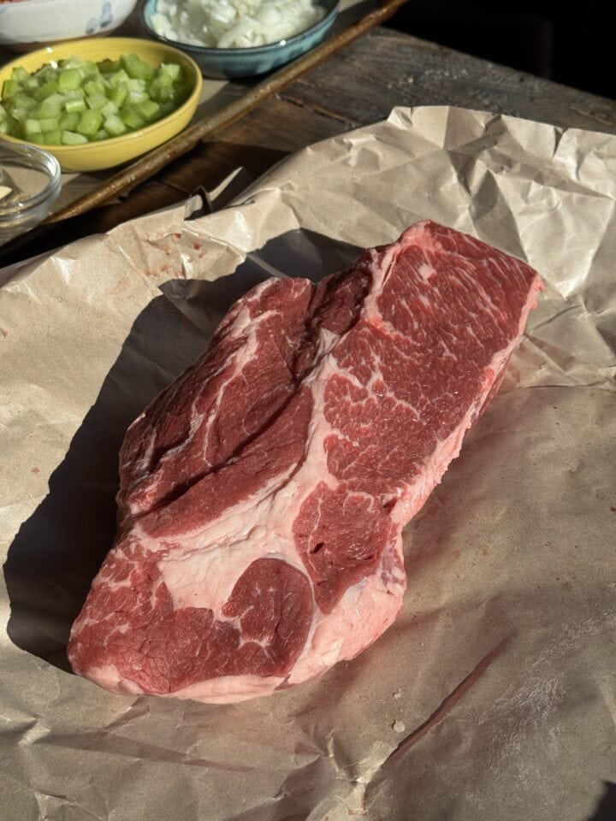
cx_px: 308
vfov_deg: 39.7
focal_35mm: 48
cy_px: 410
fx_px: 1139
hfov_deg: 30.3
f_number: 1.78
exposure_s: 1/4975
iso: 64
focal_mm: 6.76
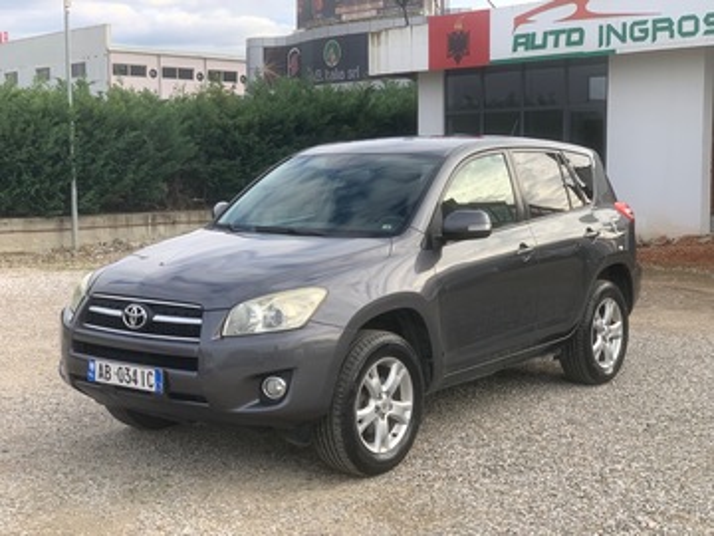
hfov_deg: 36.8
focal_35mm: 52
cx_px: 357
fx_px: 1073
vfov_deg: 28.0
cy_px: 268
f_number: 2.4
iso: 16
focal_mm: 6
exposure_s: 1/243
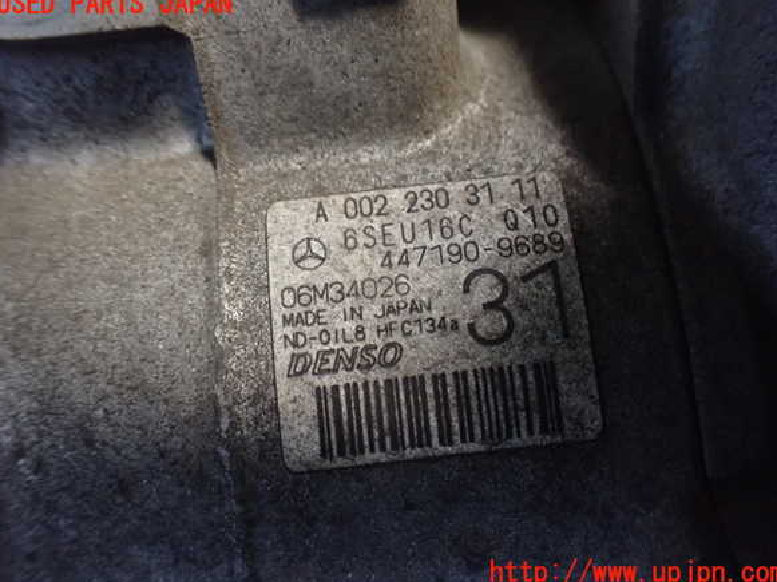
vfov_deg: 45.4
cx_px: 391
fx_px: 695
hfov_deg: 58.4
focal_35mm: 31
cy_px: 289
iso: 1250
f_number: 2.3
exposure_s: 1/30
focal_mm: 5.4
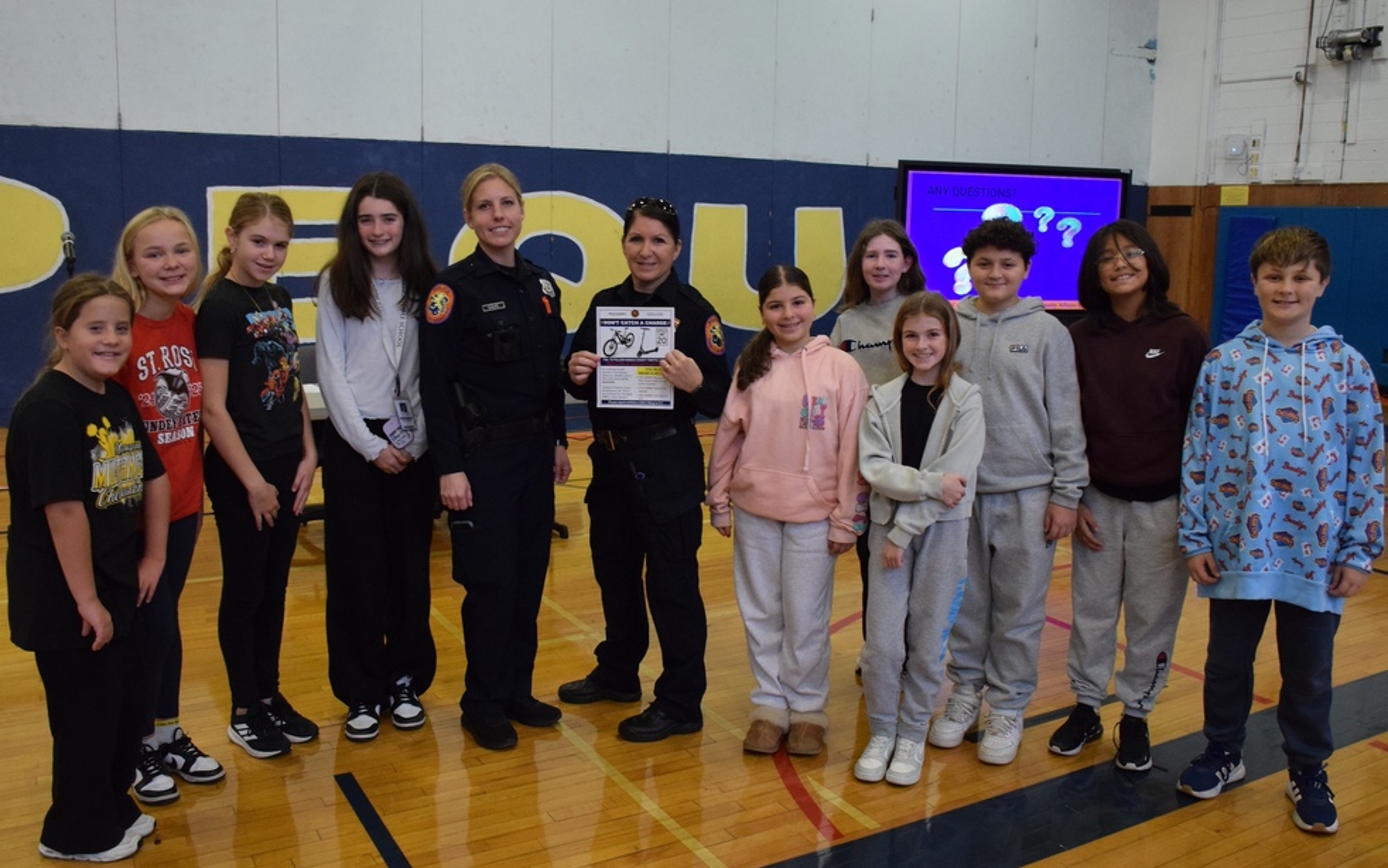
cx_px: 695
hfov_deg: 66.5
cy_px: 445
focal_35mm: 28
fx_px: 1059
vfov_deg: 44.5
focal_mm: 18
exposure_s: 1/200
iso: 2500
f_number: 5
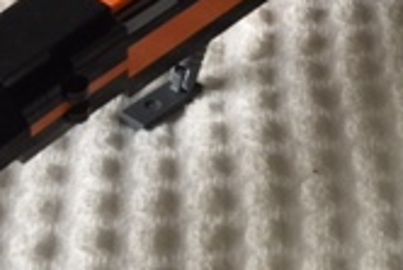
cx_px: 362
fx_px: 1300
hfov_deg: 17.4
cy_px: -46
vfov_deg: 11.6
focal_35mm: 116
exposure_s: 1/33
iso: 40
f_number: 2.2
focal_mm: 4.15
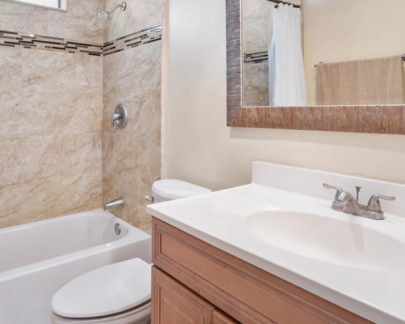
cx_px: 185
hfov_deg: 64.0
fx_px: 324
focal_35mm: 27
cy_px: 108
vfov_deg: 52.2
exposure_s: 1/4
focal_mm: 16
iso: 250
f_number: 8
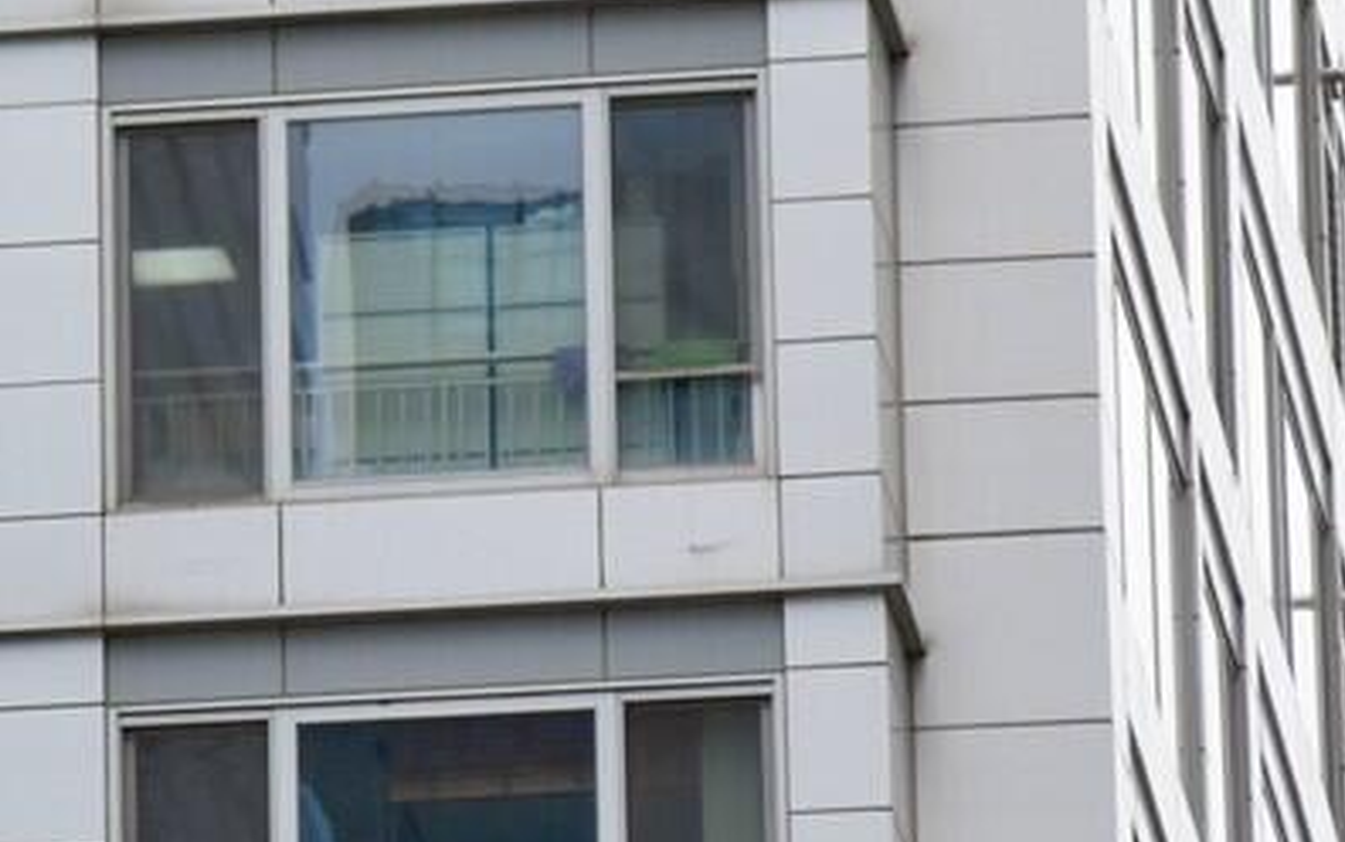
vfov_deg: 2.7
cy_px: 22
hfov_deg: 4.2
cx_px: -112
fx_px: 18118
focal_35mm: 494
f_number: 5.6
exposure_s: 1/800
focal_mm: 100
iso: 320
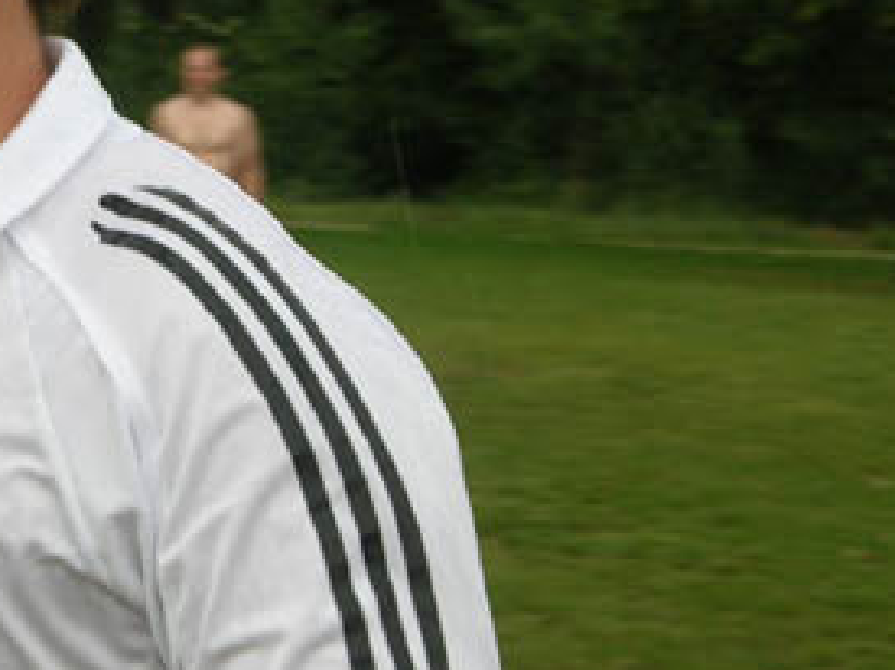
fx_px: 4393
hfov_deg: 11.5
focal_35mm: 170
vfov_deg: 8.7
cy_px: 223
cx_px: -36
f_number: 4.7
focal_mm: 12.8
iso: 50
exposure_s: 1/176
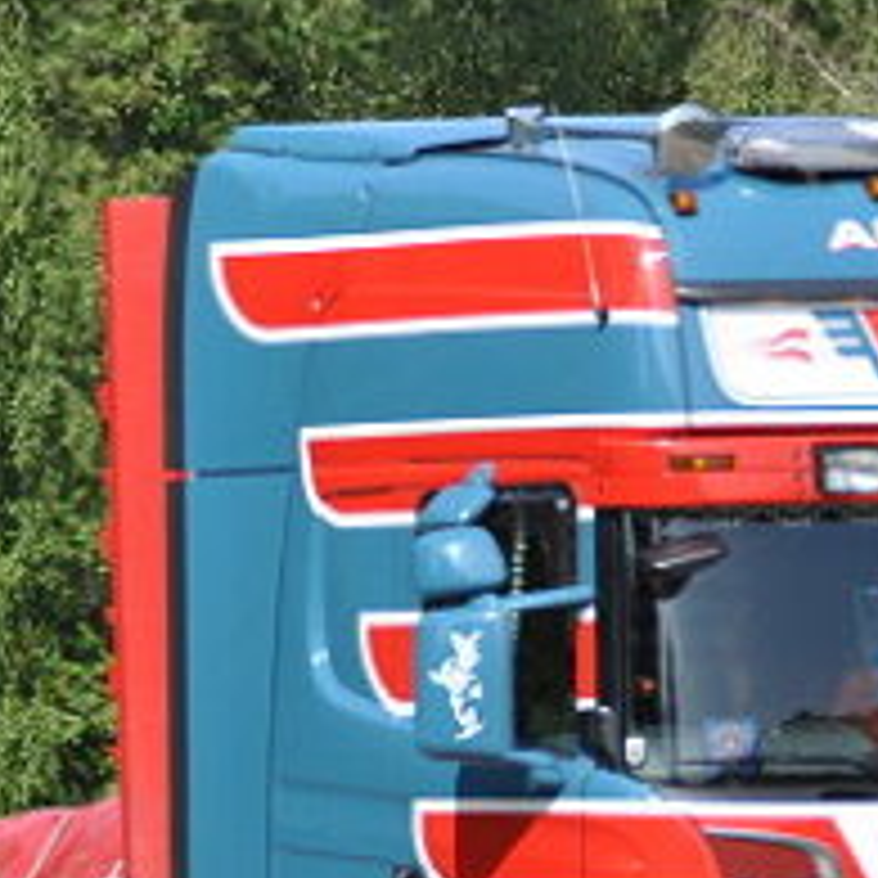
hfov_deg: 4.2
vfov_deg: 4.2
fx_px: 11938
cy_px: 797
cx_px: -74
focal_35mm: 416
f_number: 5
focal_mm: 82
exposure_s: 1/1250
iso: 400
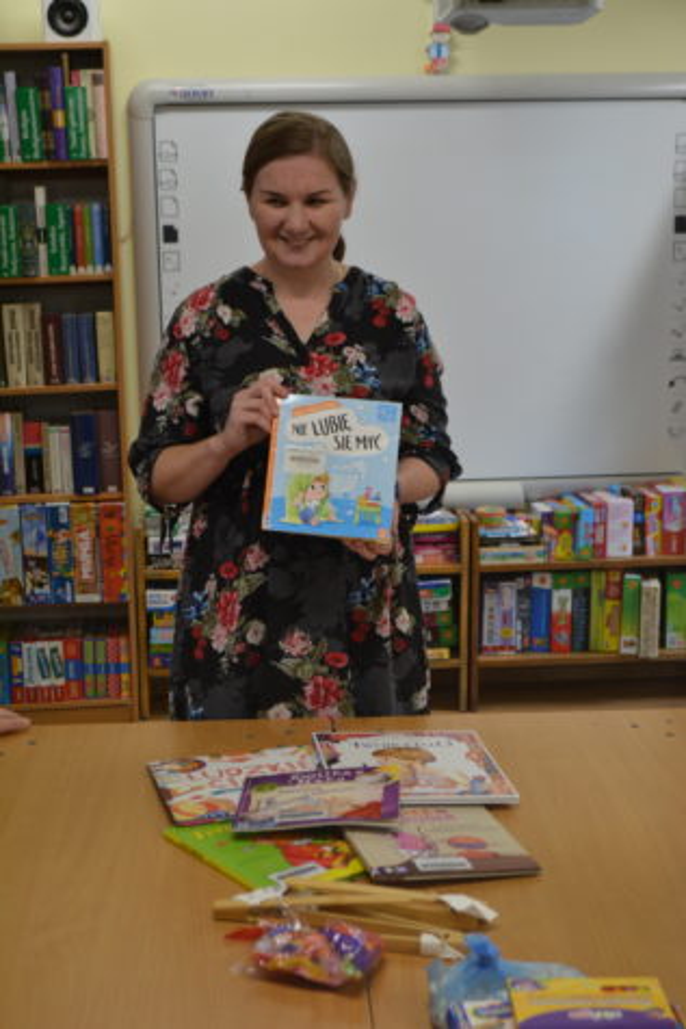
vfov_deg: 36.9
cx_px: 343
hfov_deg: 25.1
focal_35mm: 54
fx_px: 1542
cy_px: 514
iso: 500
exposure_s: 1/60
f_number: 5
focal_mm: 36
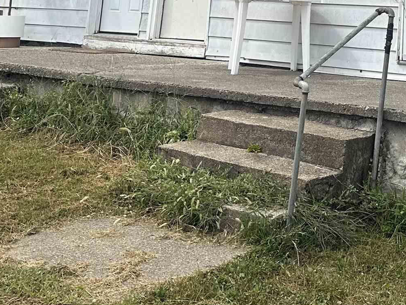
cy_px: -108
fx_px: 868
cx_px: 370
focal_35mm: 74
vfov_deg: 18.3
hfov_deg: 25.5
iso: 80
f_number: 1.78
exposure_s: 1/4348
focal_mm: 6.86
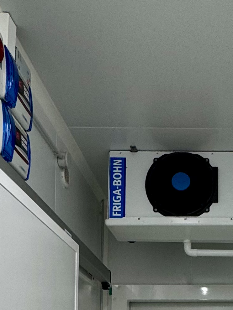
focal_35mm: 57
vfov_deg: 30.8
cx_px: 220
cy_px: 326
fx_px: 511
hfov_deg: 24.7
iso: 100
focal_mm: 2.22
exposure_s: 1/100
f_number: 2.2
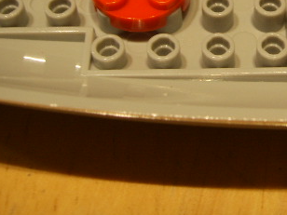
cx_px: 273
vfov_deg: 17.8
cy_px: 3
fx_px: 672
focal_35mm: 81
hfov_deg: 23.3
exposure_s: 1/8
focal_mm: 6.6
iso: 63
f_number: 3.5
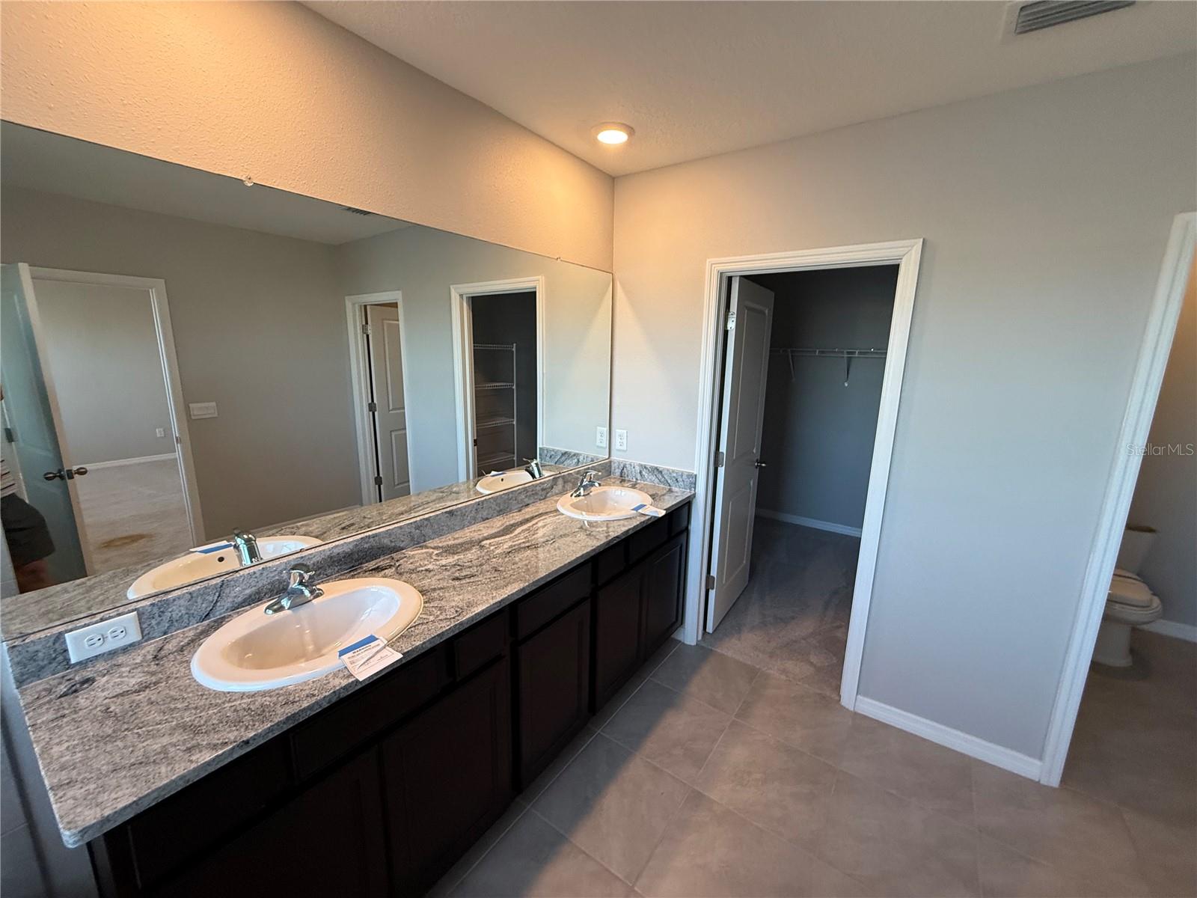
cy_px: 449
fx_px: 484
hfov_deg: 102.1
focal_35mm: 14
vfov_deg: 85.7
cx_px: 598
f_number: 2.2
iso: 200
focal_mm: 2.22
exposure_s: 1/120
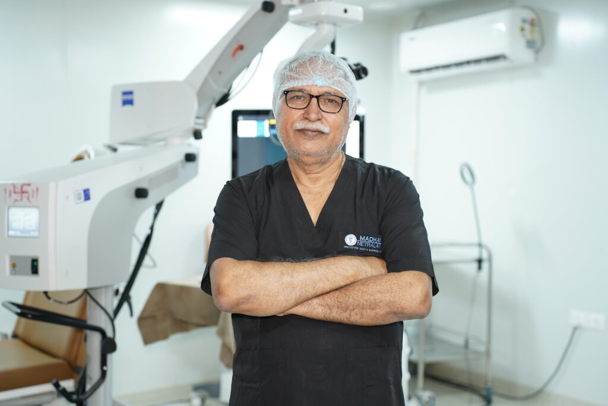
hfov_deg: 39.6
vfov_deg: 27.0
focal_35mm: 50
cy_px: 203
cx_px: 304
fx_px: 845
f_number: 2.8
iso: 1250
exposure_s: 1/100
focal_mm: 50
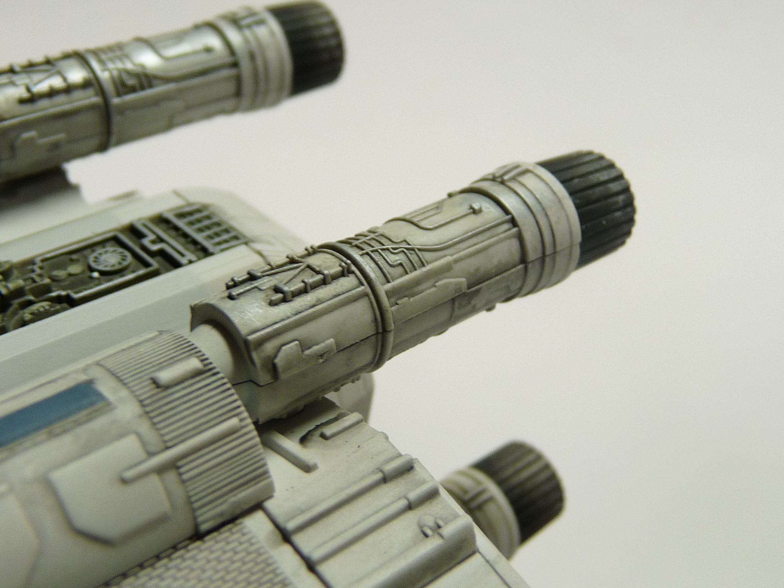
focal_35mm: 48
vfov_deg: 30.3
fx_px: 1087
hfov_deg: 39.7
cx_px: 392
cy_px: 294
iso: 100
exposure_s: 1/40
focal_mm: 4.8
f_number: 2.8
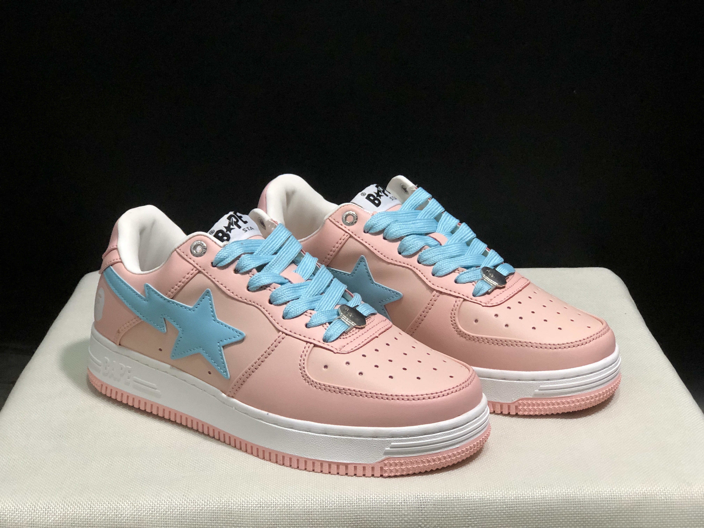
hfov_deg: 33.8
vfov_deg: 25.7
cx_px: 352
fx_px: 1159
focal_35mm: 57
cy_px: 264
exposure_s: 1/30
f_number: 2.8
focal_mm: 6.6
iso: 64
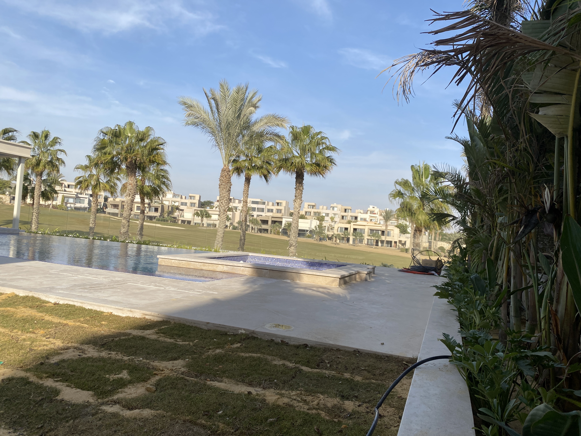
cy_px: 218
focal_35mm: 26
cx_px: 290
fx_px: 436
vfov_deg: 53.1
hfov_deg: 67.3
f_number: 1.8
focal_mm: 4.25
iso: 32
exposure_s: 1/2967
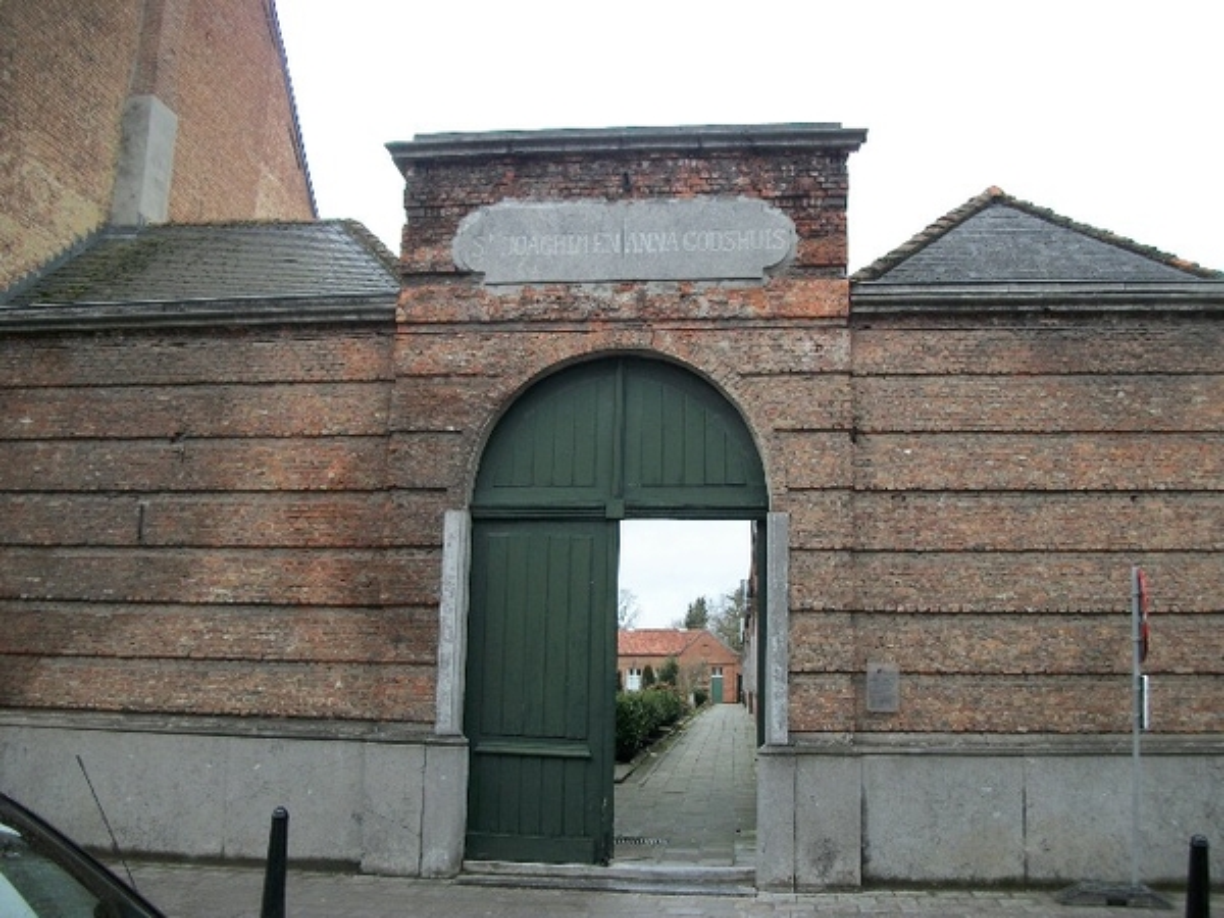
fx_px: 1131
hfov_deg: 56.8
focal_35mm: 32
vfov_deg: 44.2
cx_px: 612
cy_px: 459
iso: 80
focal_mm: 5.7
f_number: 2.9
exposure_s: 1/80
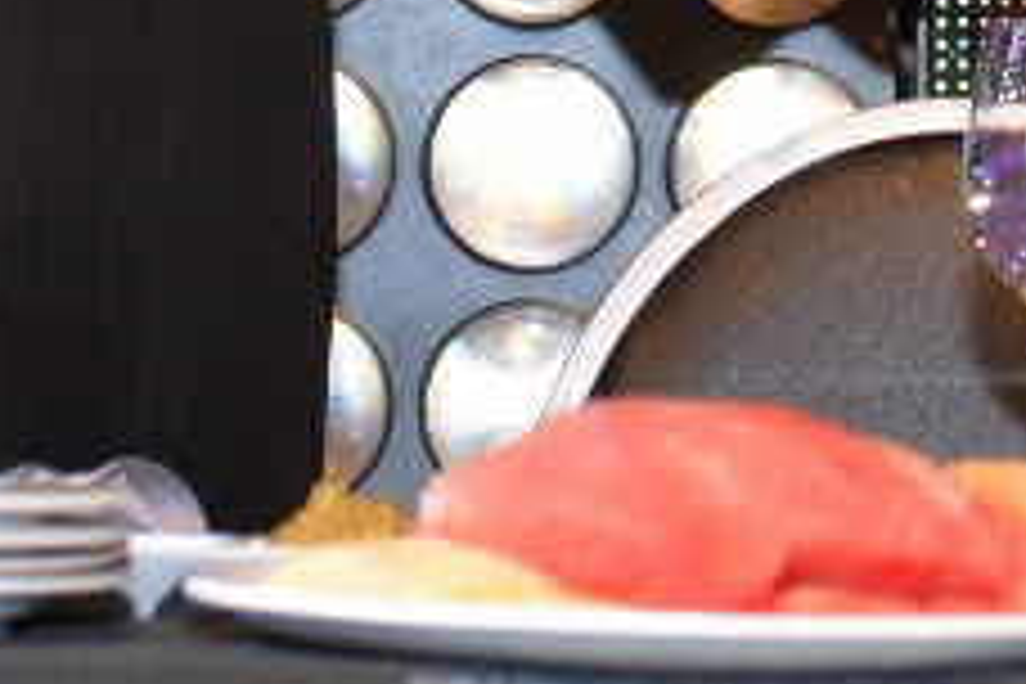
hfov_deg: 6.3
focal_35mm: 325
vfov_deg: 4.1
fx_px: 9262
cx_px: 1026
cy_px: -1069
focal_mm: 58
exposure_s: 1/125
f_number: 4.5
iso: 1000
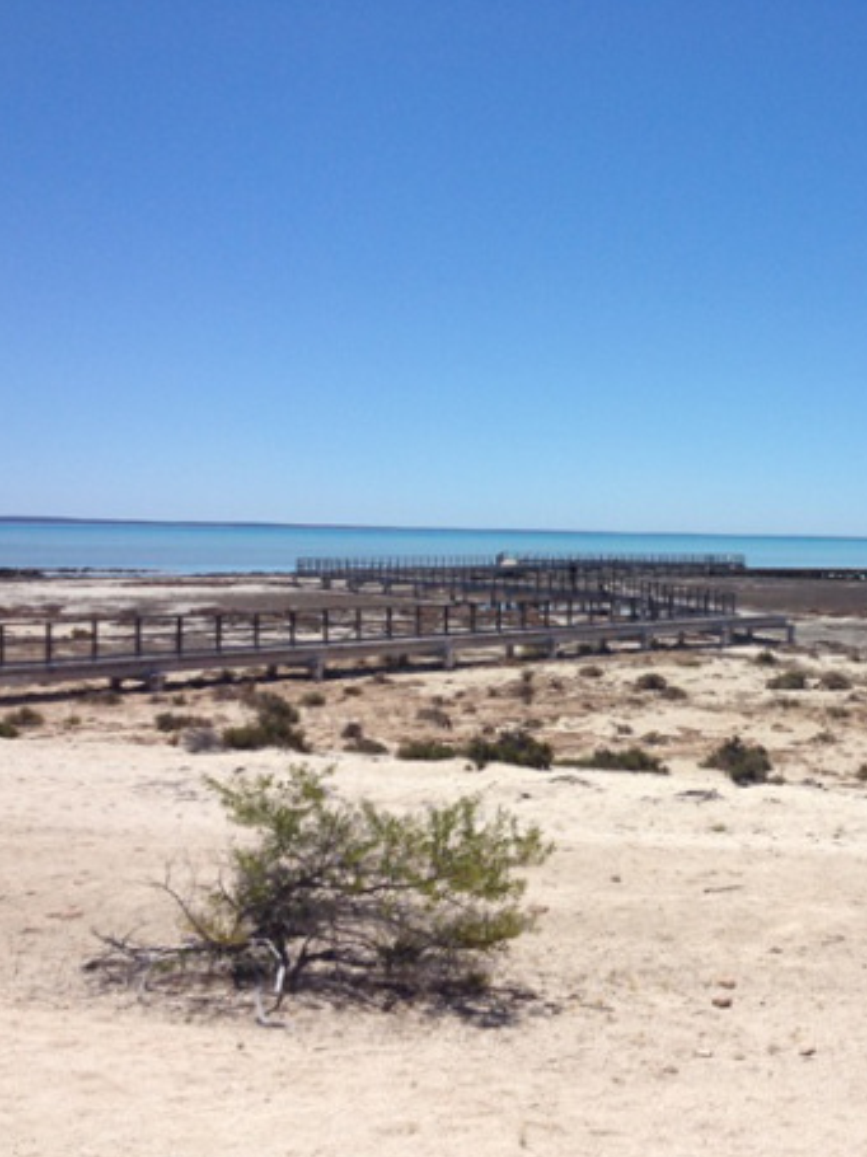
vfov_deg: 40.4
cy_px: 577
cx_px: 685
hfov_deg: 30.2
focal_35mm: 47
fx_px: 1570
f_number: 2.4
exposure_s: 1/3953
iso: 50
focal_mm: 4.28
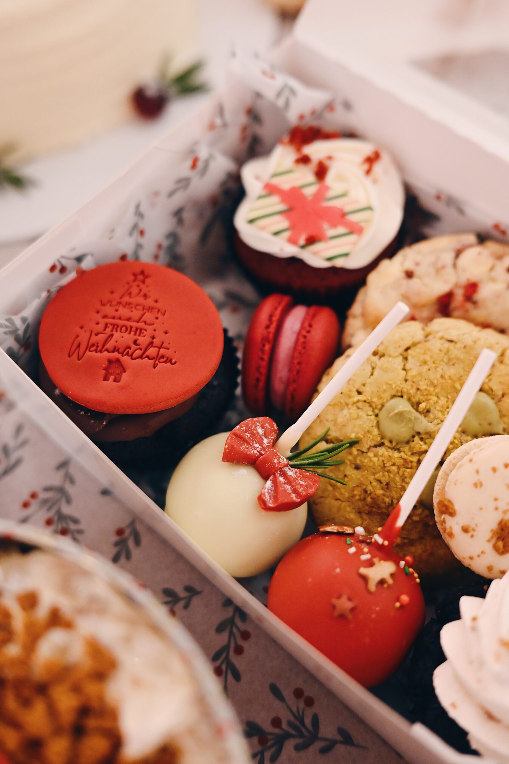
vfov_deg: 48.5
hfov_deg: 33.4
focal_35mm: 40
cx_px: 254
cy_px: 382
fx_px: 848
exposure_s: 1/125
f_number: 2.8
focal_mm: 40
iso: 3200
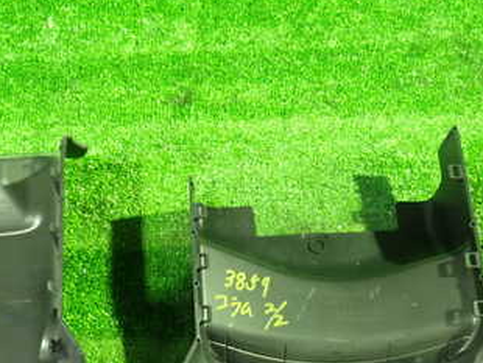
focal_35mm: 58
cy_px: 279
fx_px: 810
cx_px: 106
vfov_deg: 24.9
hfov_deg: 32.4
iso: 800
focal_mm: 5.4
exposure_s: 1/15
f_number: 2.3
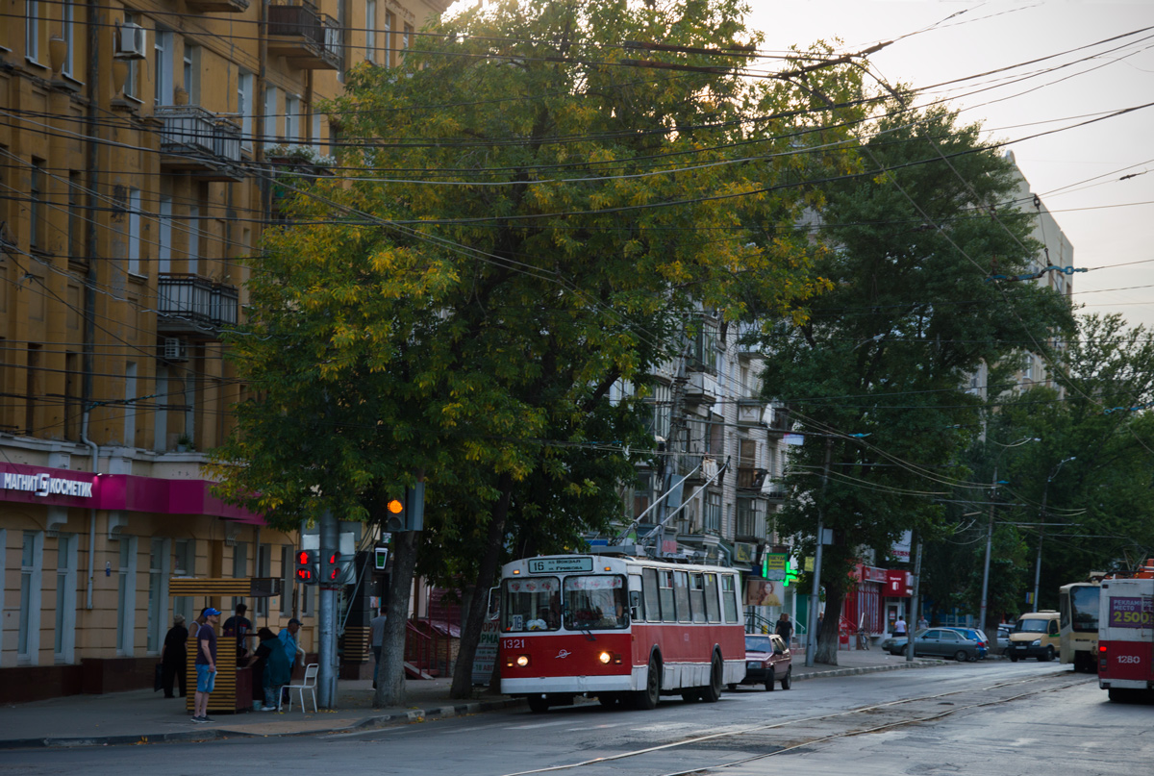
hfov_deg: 20.6
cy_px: 388
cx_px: 577
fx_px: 3182
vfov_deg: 13.9
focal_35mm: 99
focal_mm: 66
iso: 100
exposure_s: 1/125
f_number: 5.6
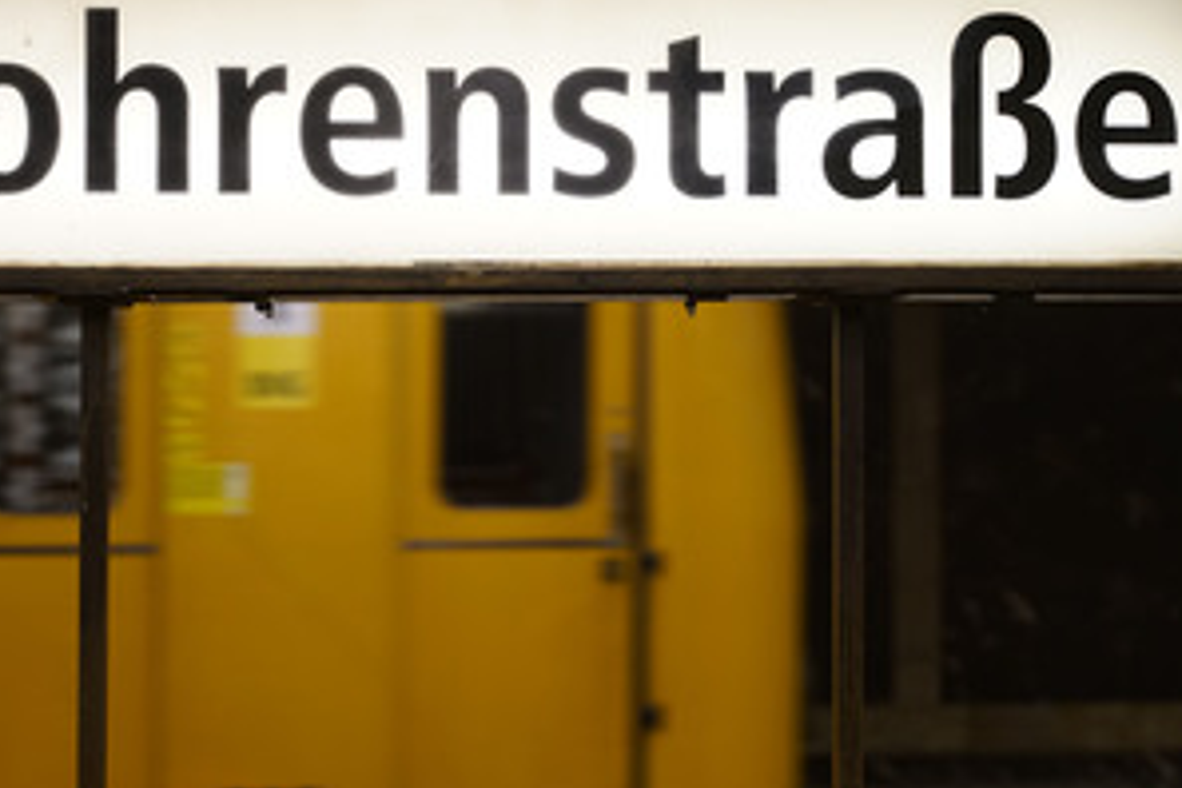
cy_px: 362
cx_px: 579
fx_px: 2791
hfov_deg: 23.9
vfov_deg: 16.1
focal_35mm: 85
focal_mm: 56
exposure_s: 1/125
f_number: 2.8
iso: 640
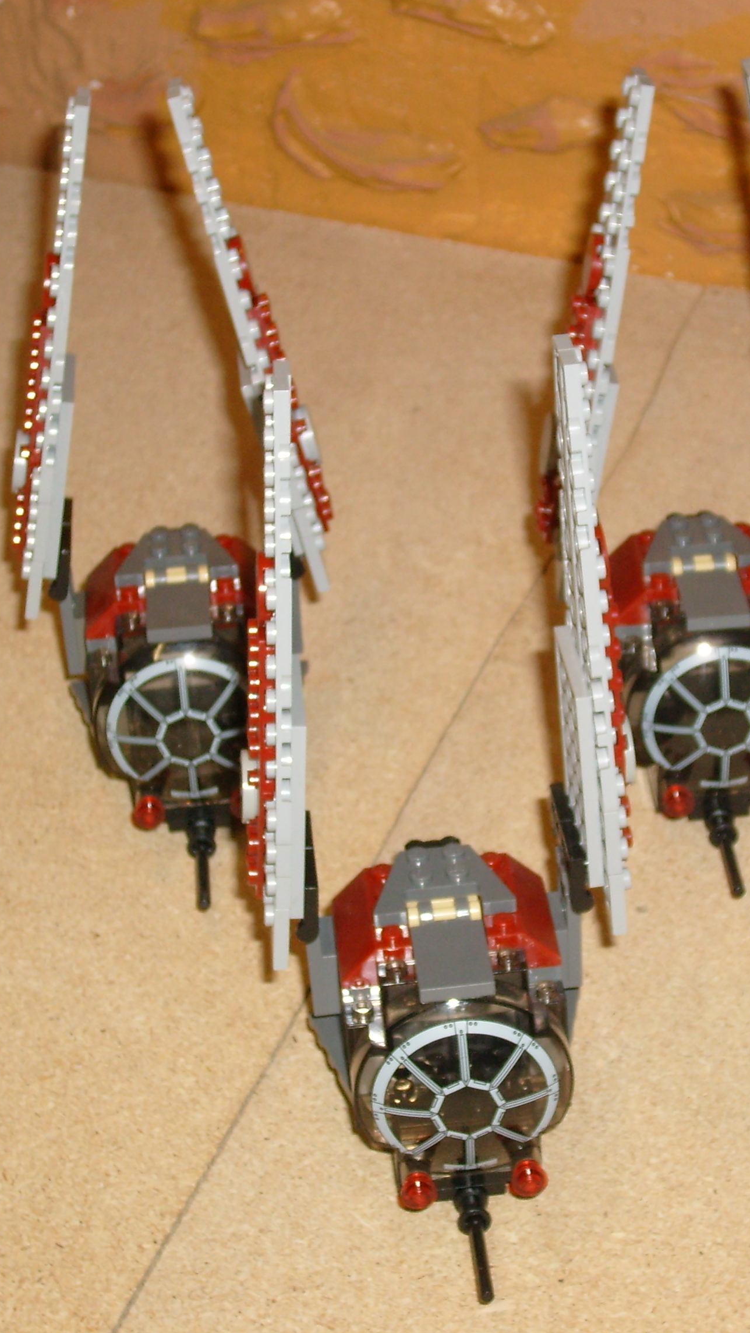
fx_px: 2687
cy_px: 668
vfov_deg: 27.9
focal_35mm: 76
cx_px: 504
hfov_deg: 15.9
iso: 100
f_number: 3.3
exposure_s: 1/60
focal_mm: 8.7
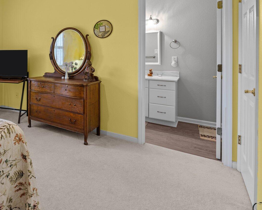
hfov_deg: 56.1
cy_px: 53
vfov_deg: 54.2
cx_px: 14
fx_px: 194
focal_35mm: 25
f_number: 9
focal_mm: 14
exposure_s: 1.3
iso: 100
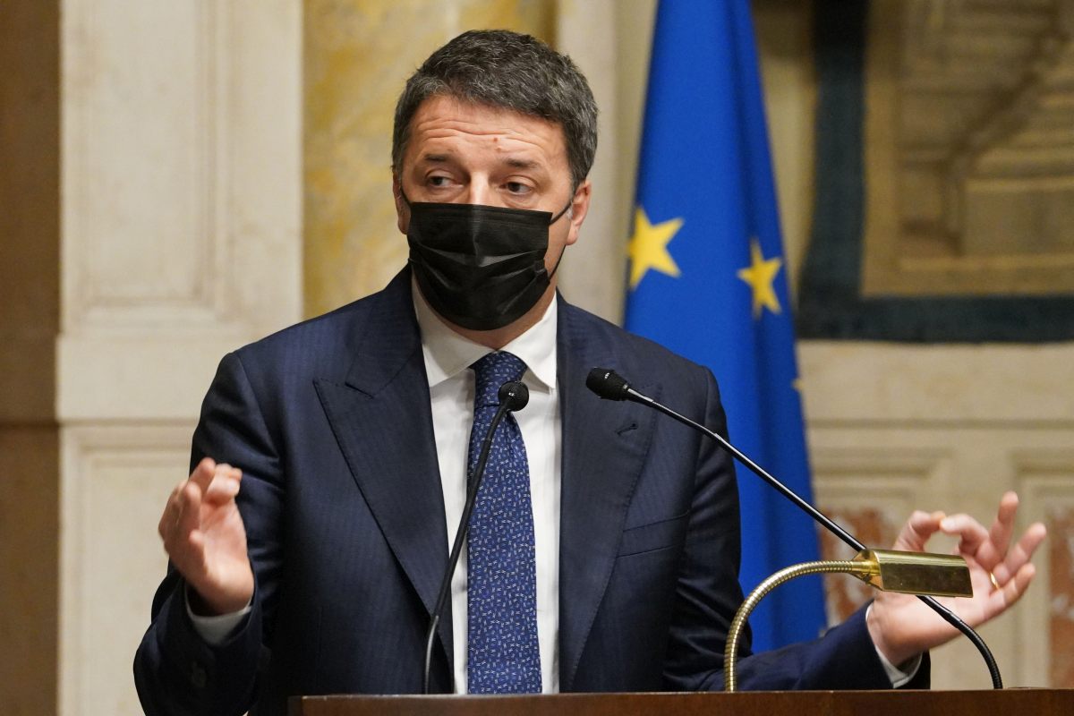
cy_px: 358
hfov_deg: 7.6
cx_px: 537
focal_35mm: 271
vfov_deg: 5.1
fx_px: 8084
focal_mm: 181
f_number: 4.5
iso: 8000
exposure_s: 1/125
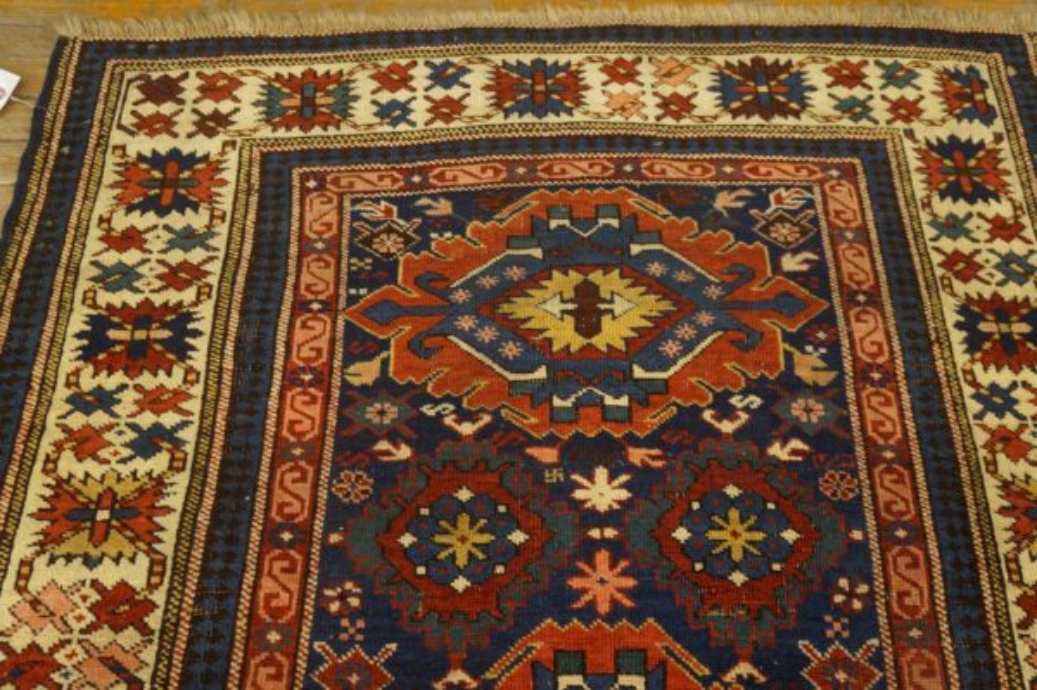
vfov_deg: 41.6
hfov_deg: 59.5
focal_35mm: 32
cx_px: 518
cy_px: 345
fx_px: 907
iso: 1600
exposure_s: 1/60
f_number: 4
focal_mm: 21
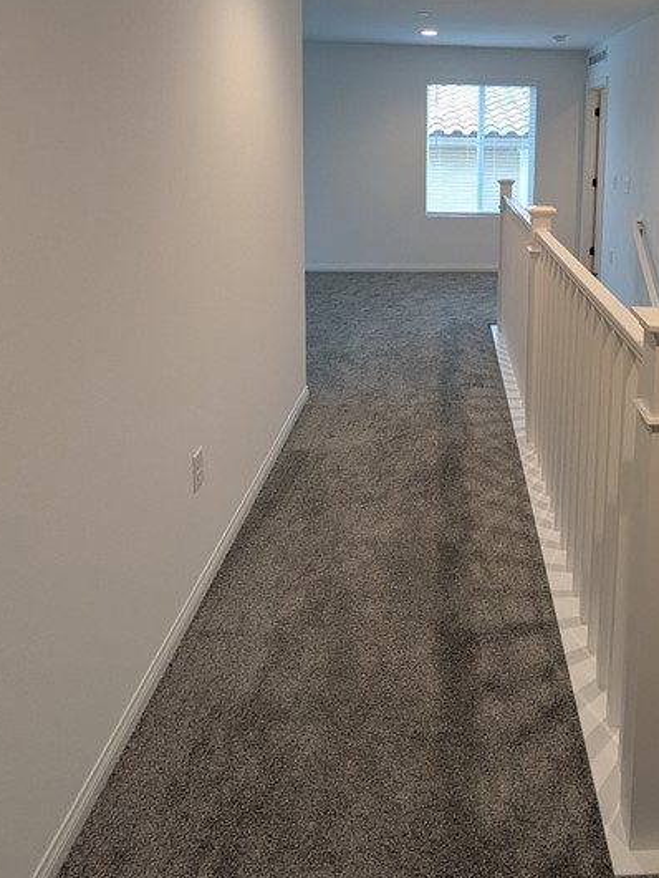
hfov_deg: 49.1
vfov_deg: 60.7
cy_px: 192
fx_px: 685
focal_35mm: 27
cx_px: 505
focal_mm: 1.83
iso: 62
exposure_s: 1/60
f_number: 2.2
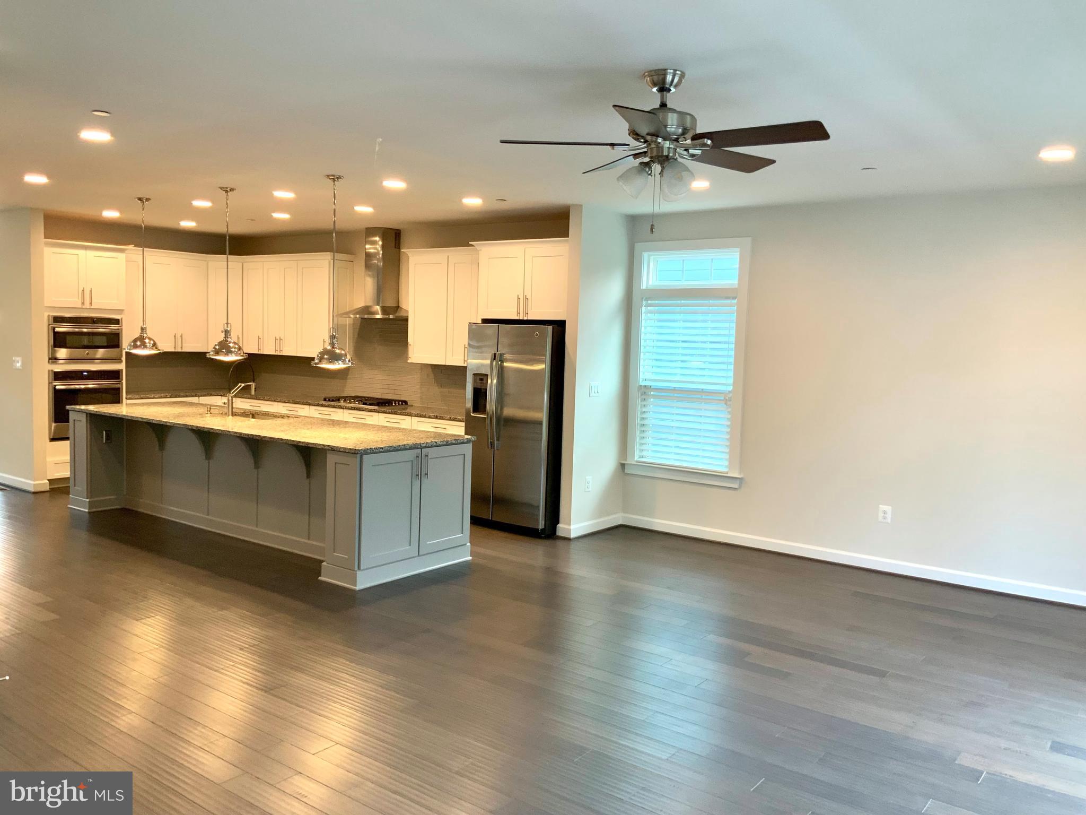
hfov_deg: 61.7
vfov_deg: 48.2
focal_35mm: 29
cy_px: 408
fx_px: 910
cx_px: 543
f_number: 1.8
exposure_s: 1/60
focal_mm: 3
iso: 125
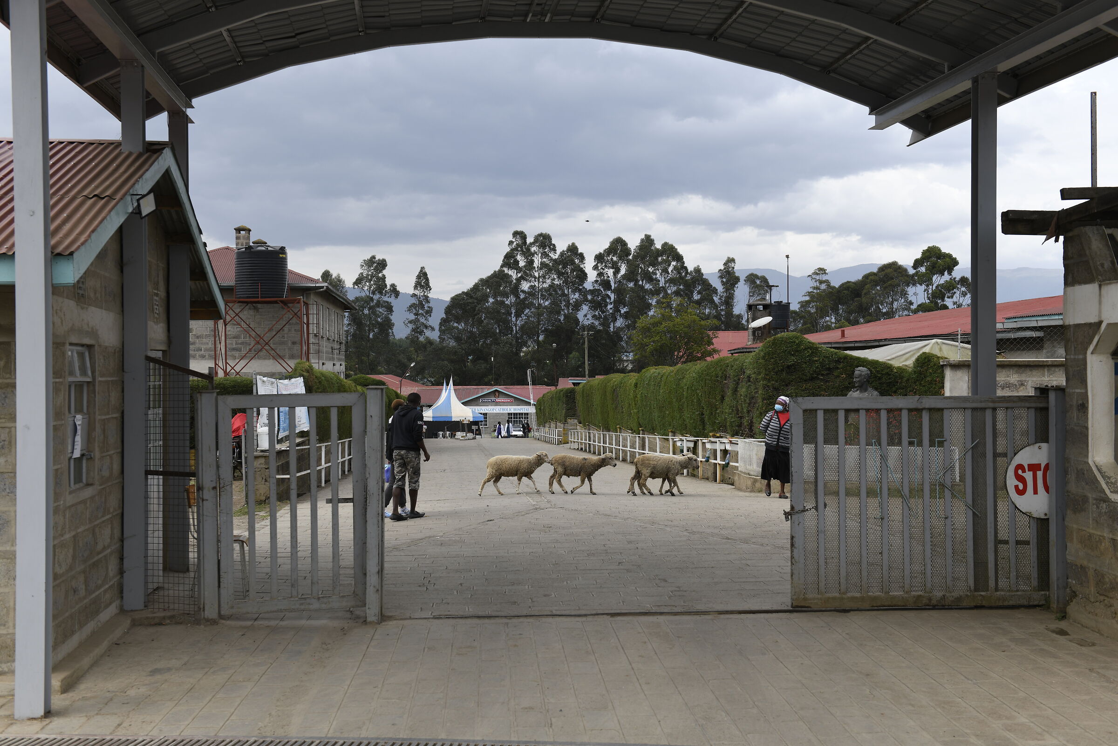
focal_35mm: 45
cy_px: 373
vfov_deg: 29.9
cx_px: 559
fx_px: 1397
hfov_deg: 43.6
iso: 125
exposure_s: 1/250
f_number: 7.1
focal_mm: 45
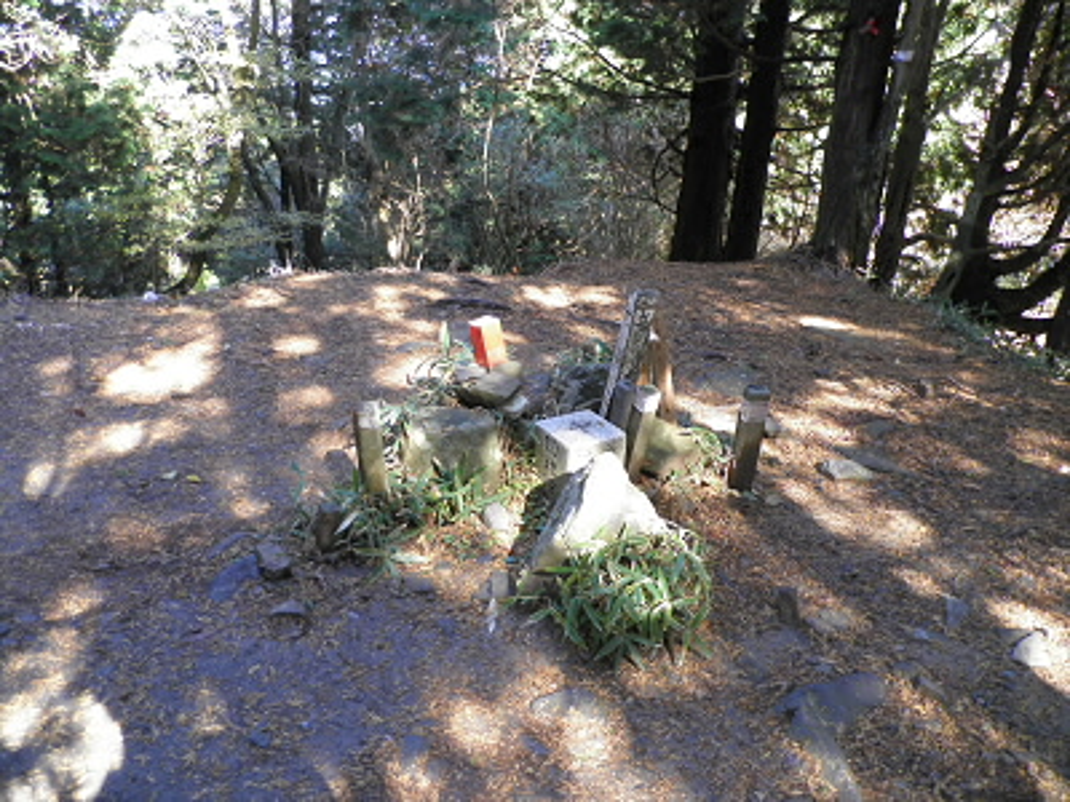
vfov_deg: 51.4
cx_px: 535
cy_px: 401
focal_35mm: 27
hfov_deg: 65.3
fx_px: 835
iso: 80
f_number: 3.2
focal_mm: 4.9
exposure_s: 1/30
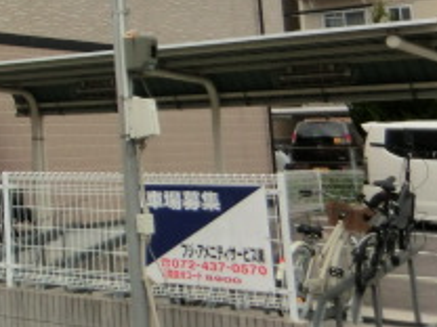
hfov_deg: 21.9
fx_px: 934
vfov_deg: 19.2
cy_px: -23
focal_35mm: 74
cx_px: -221
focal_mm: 4.3
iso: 80
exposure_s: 1/640
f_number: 3.2
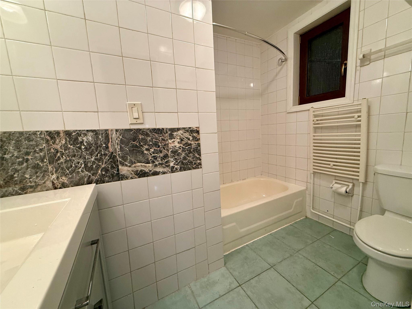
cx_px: 206
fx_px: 167
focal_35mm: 14
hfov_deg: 102.1
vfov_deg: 85.7
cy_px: 154
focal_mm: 2.22
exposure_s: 1/120
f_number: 2.2
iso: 320
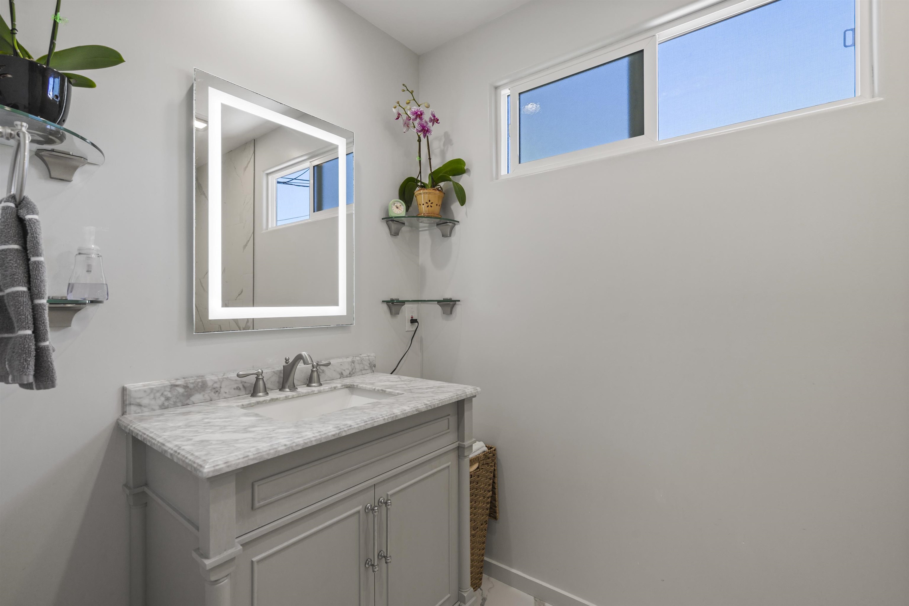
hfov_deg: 96.7
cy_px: 303
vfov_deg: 73.7
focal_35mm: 16
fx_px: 404
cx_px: 454
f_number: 8
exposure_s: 1/15
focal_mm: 16
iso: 100
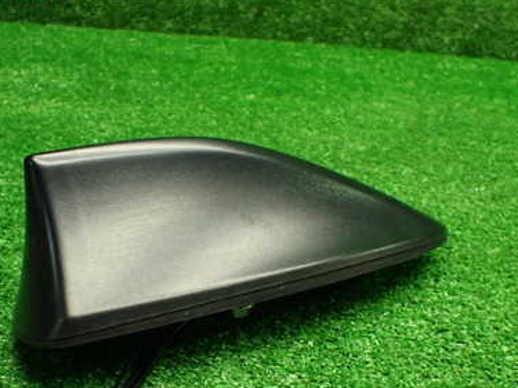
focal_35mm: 48
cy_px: 282
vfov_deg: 29.9
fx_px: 718
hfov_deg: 39.5
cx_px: 213
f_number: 2.3
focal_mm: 5.4
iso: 800
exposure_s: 1/125
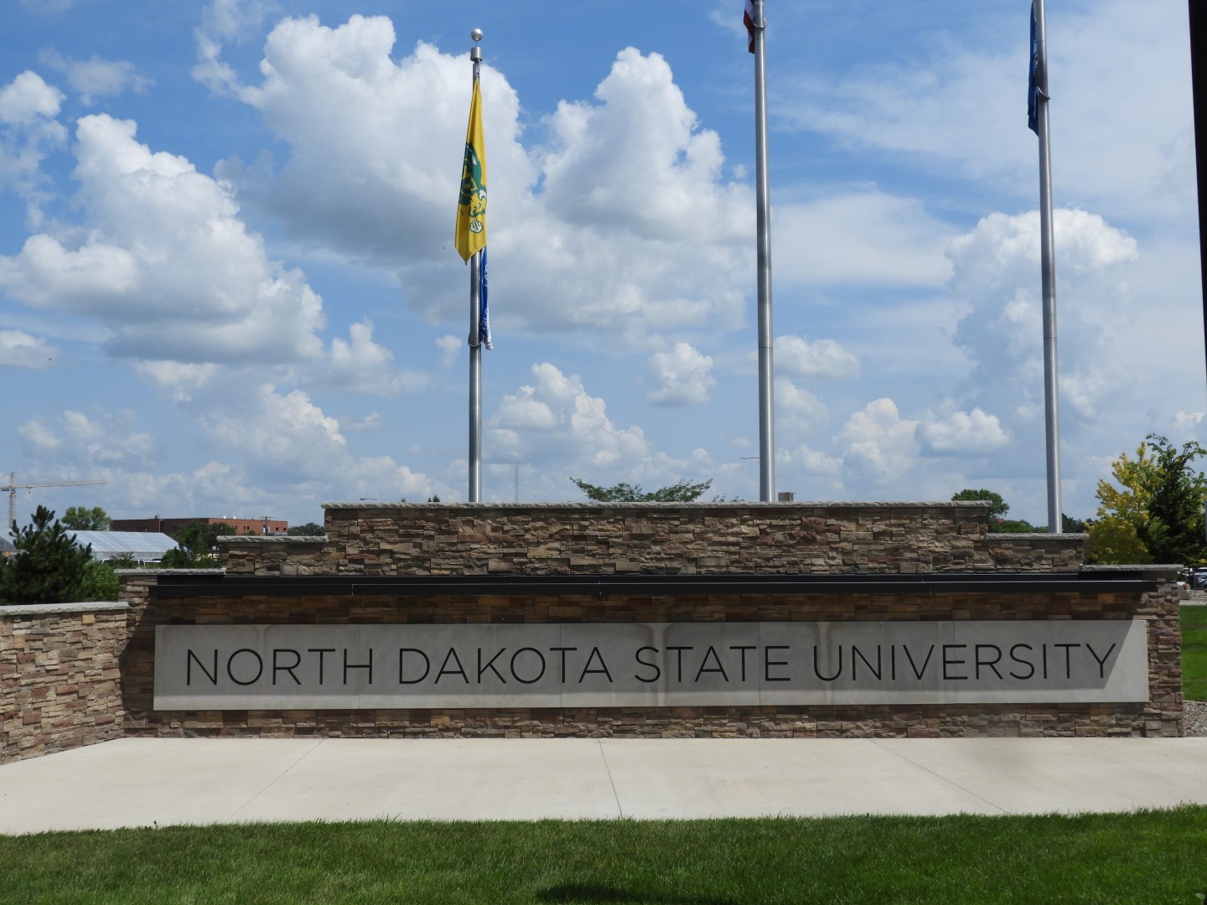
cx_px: 604
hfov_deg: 46.8
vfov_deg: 36.0
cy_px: 452
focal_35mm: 40
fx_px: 1395
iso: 100
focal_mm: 7.2
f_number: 4.2
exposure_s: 1/1600
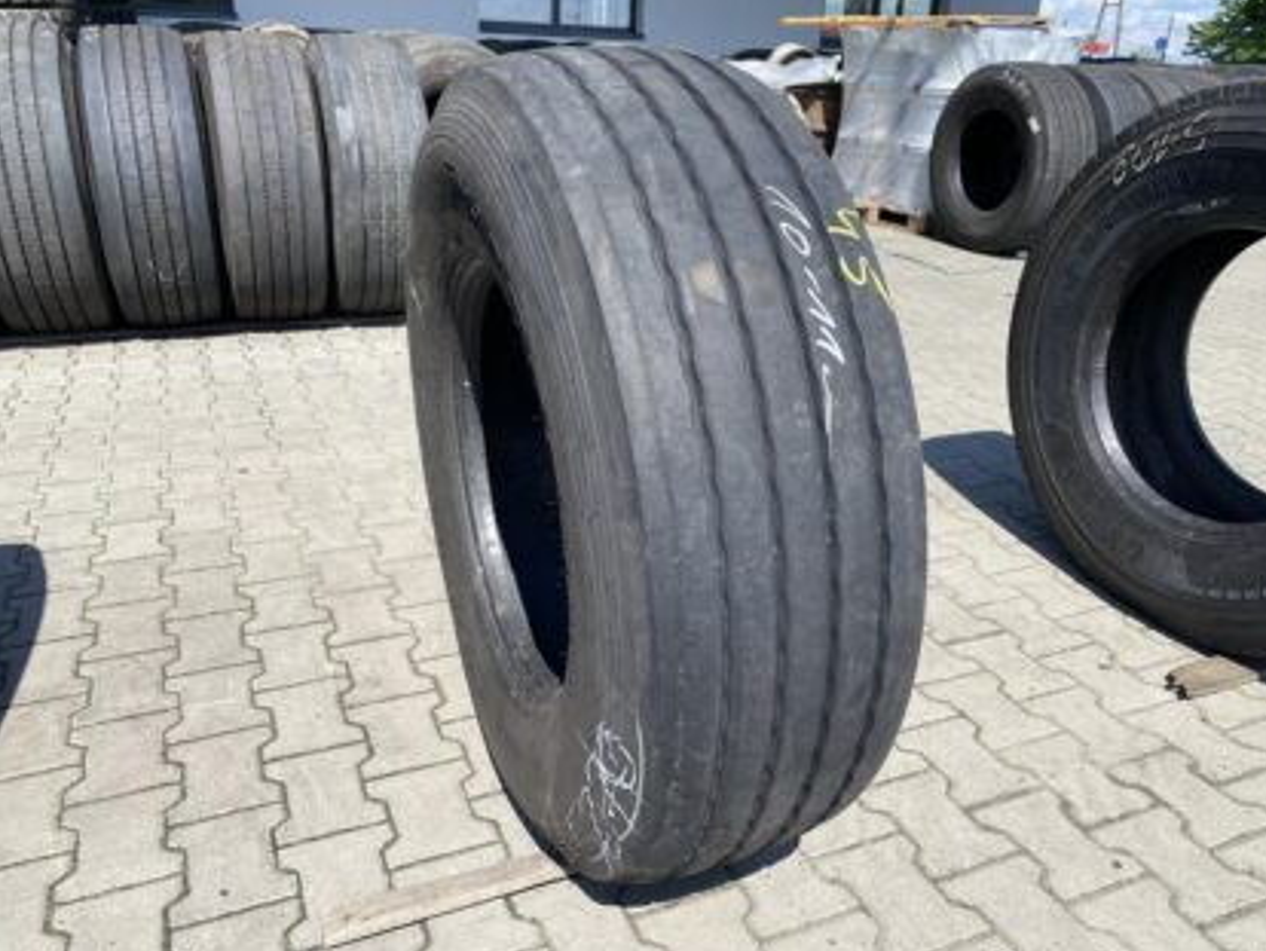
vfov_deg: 51.4
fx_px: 988
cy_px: 482
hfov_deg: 65.3
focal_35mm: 27
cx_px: 651
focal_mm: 4.25
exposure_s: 1/1678
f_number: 1.8
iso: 32
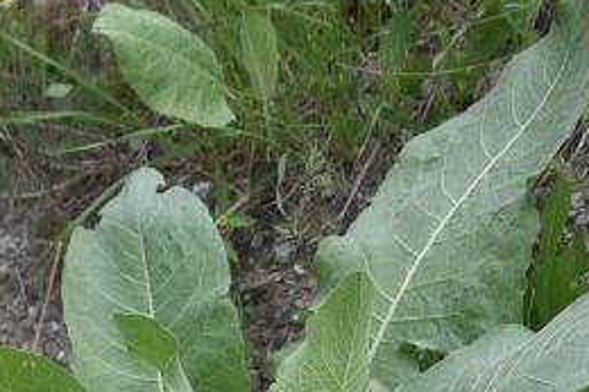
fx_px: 2616
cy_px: 742
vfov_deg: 8.2
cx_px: 233
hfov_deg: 12.8
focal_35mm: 160
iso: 640
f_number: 4.5
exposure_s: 1/250
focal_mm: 32
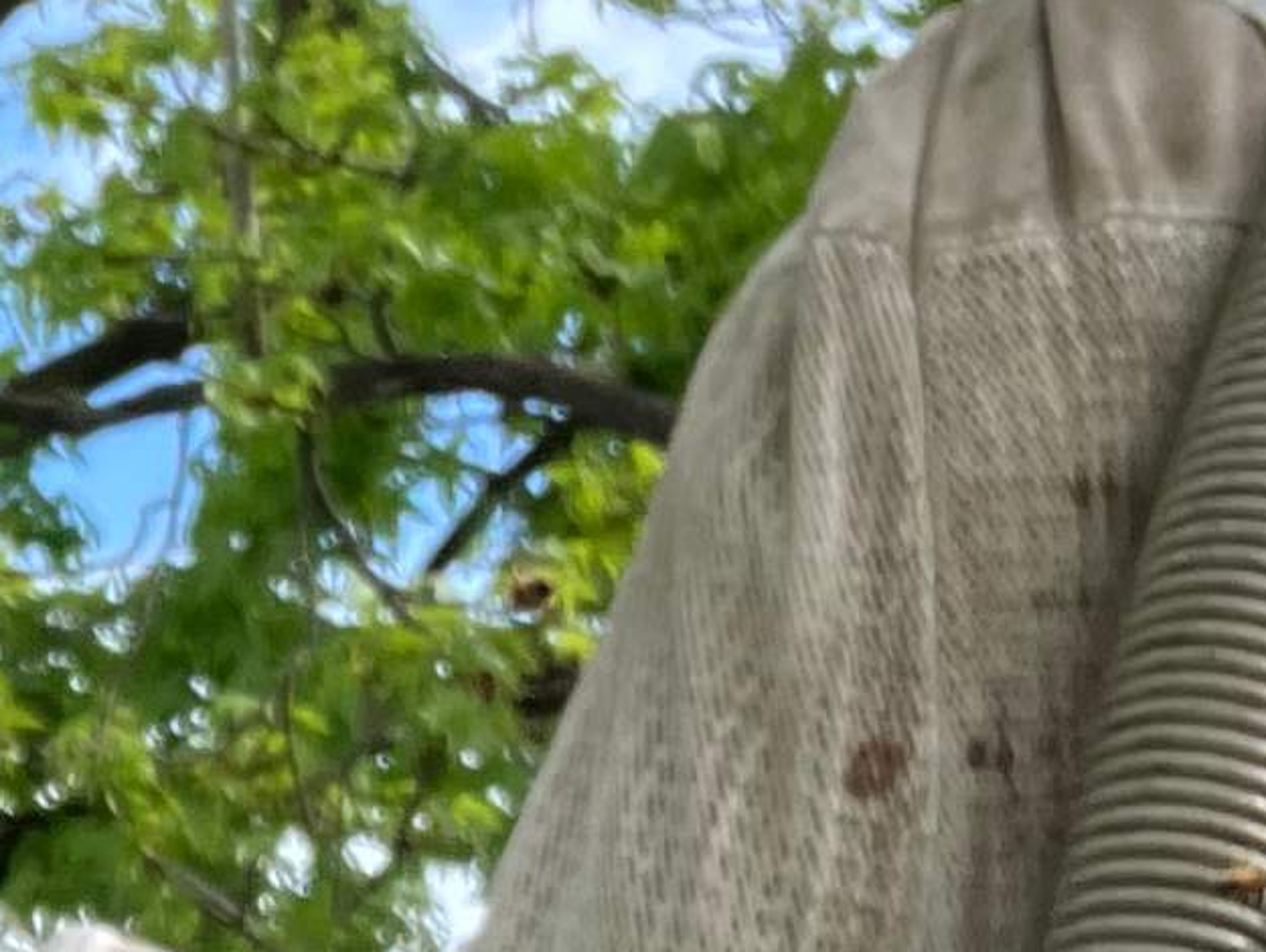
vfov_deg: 9.3
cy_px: 1114
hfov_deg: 11.7
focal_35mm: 158
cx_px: -907
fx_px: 5784
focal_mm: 2.87
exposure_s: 1/283
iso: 20
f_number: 2.2
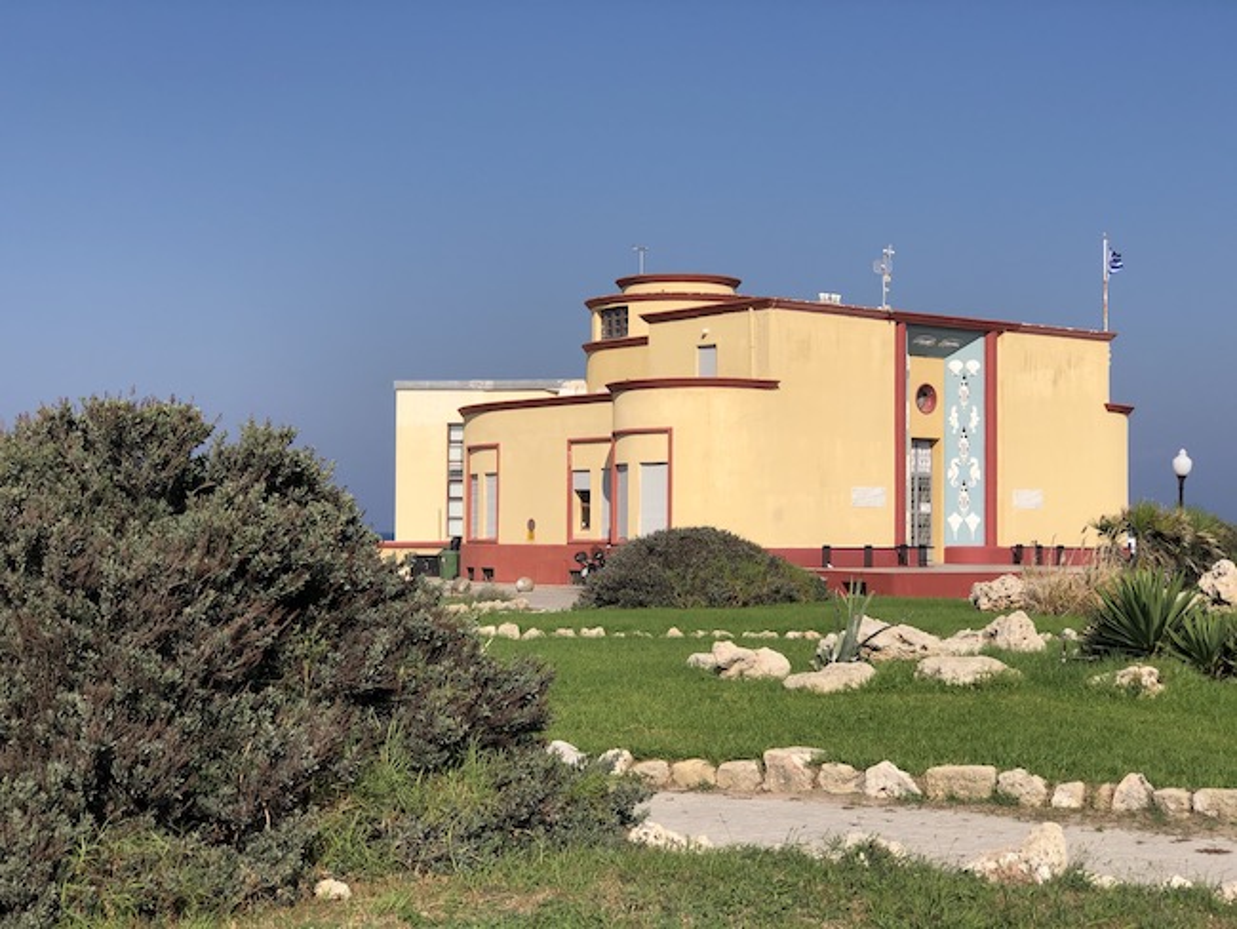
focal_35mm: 57
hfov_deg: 33.8
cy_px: 464
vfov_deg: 25.7
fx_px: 2038
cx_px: 618
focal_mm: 6.6
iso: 20
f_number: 2.8
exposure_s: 1/1333
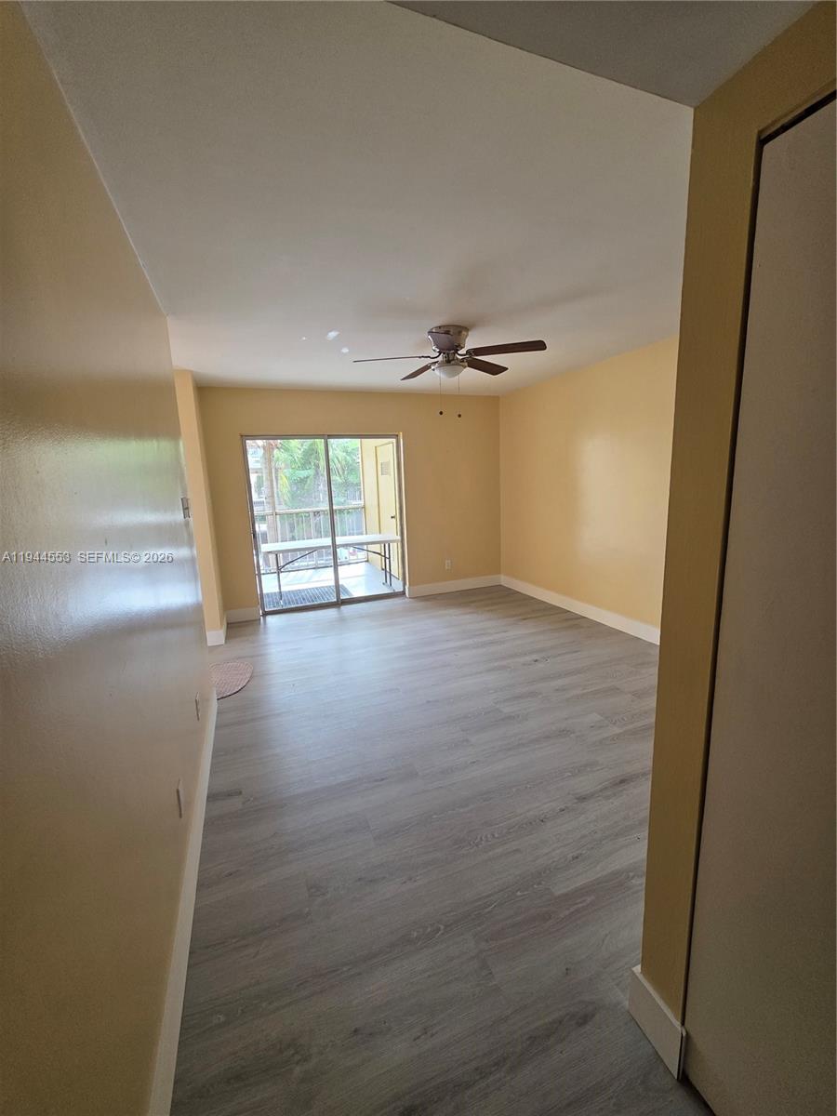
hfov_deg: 89.9
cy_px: 558
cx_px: 418
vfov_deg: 106.2
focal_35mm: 13
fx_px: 419
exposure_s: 1/120
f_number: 1.9
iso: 125
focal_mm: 2.2
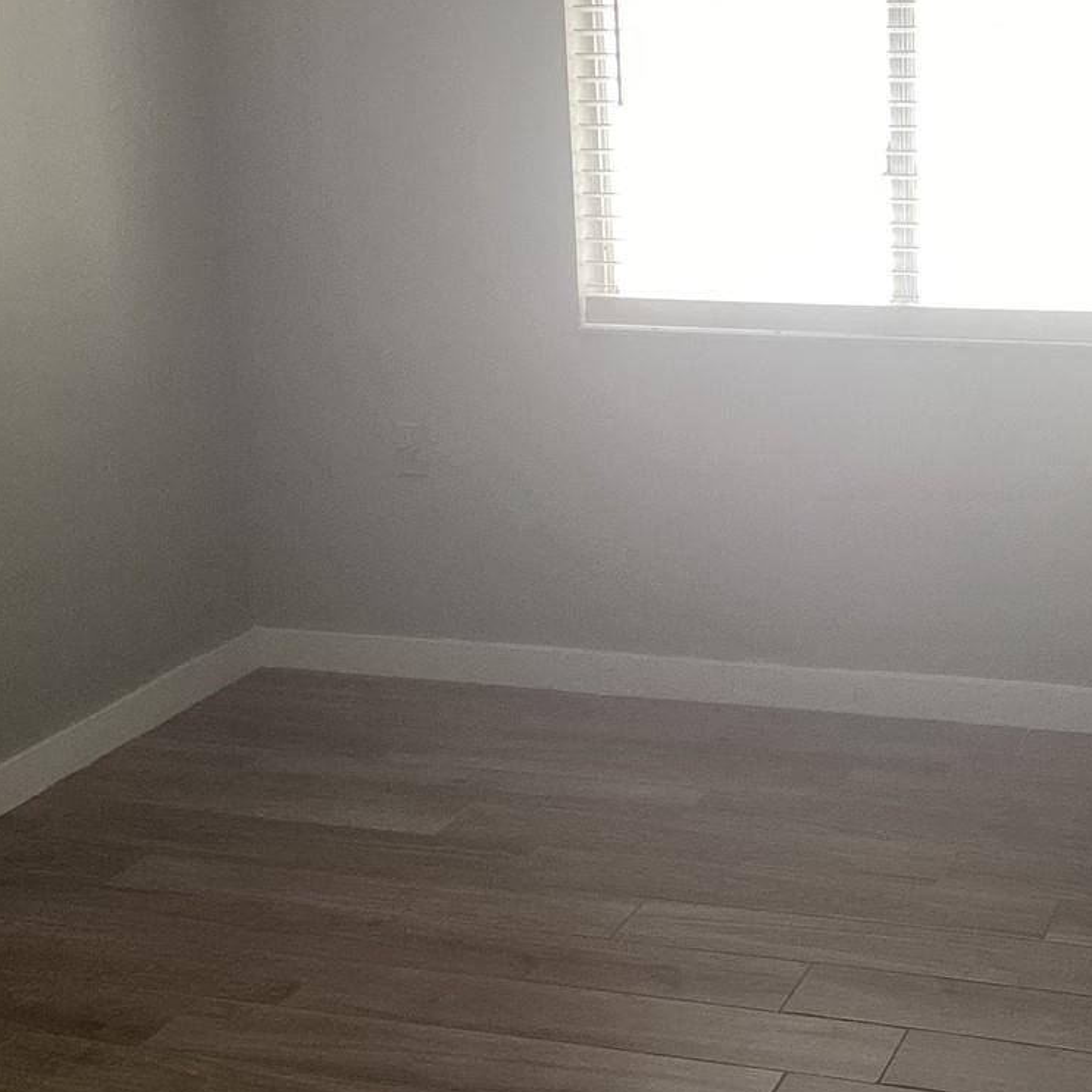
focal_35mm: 59
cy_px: 384
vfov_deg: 28.9
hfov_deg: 28.6
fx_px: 2106
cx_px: 839
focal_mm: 3.3
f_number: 2.4
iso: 100
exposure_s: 1/120
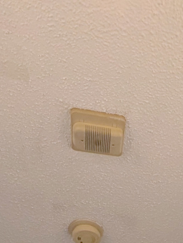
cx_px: 166
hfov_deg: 24.5
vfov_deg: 16.1
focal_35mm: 58
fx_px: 408
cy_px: 560
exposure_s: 1/60
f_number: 1.95
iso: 54
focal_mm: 2.23
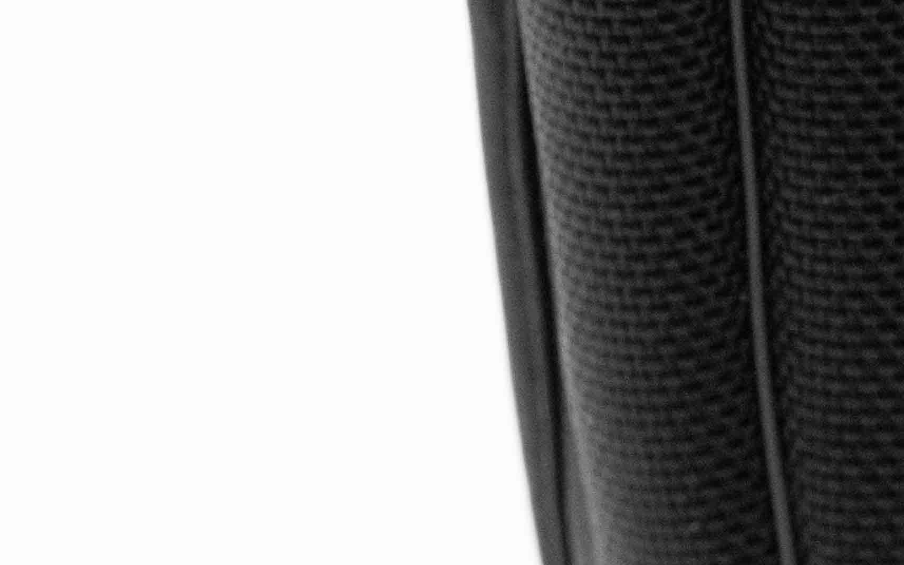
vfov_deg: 2.9
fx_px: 11037
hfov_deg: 4.6
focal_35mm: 448
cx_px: 1955
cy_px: -135
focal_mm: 90
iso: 3200
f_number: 9
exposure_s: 1/400
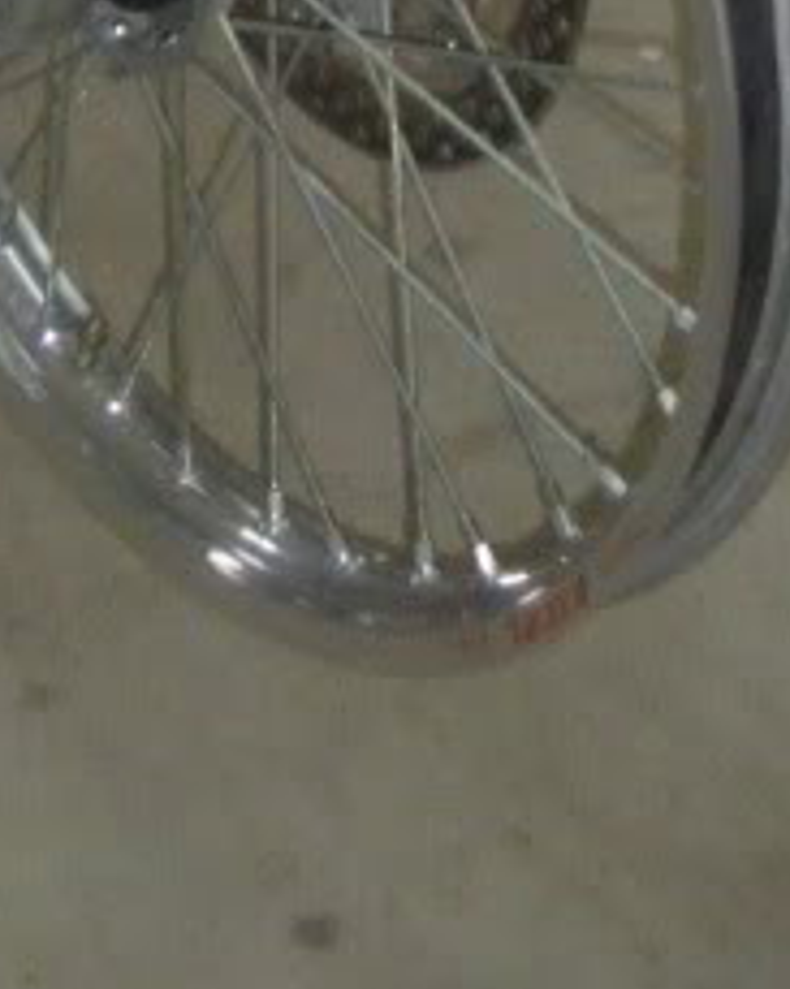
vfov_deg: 10.9
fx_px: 4592
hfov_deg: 9.7
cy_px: -1188
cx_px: -160
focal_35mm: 157
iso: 400
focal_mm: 6.3
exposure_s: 1/50
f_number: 3.5
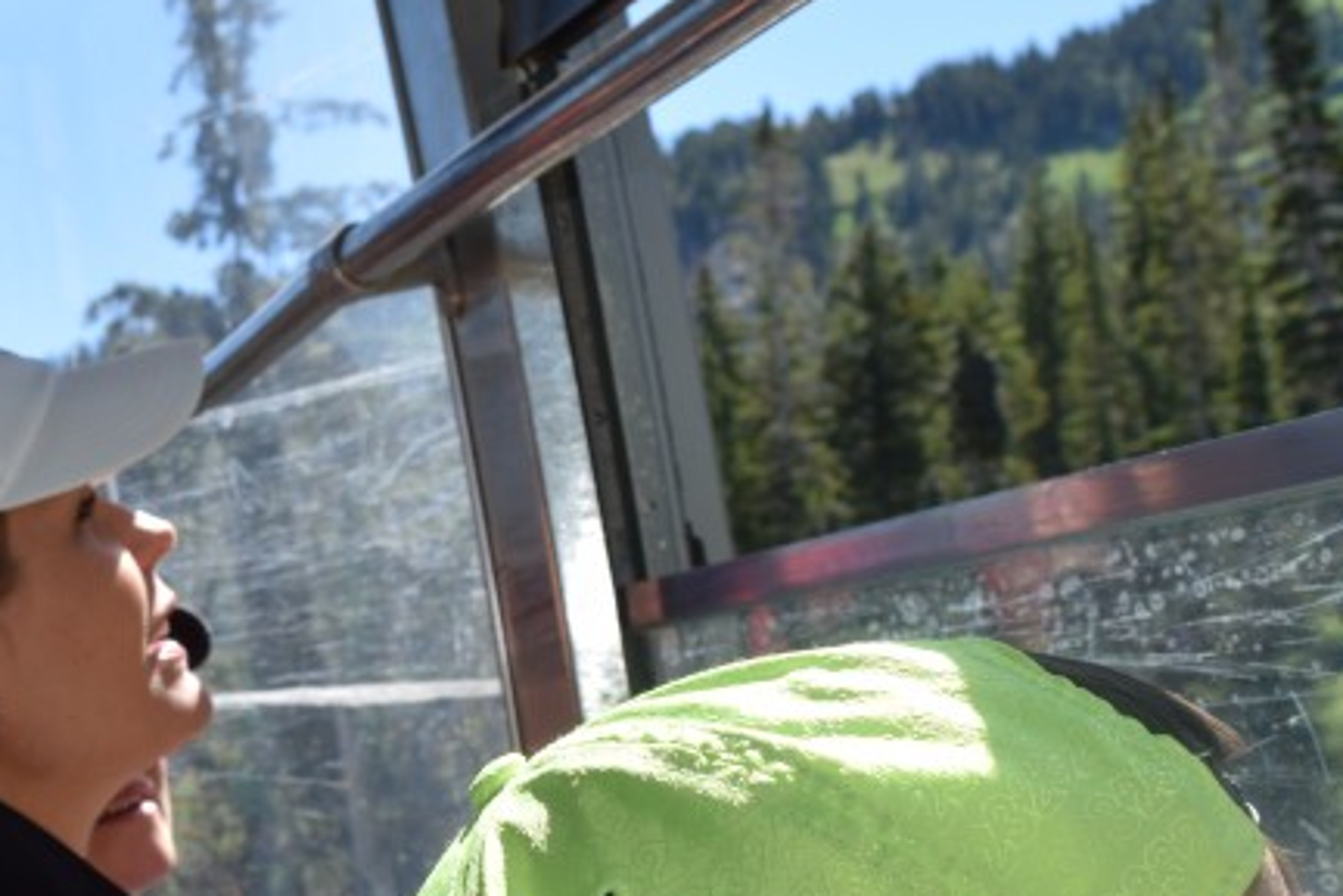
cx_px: 93
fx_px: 2387
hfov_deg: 29.9
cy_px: 656
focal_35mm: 64
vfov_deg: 21.1
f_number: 7.1
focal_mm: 18
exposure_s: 1/200
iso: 100
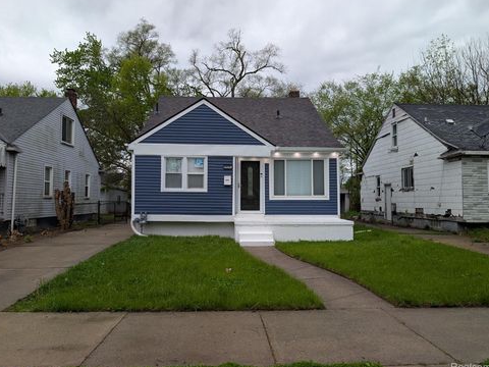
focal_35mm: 25
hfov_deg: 69.4
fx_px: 353
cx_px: 246
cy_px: 182
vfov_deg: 54.9
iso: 22
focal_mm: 6.9
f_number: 1.68
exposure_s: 1/198
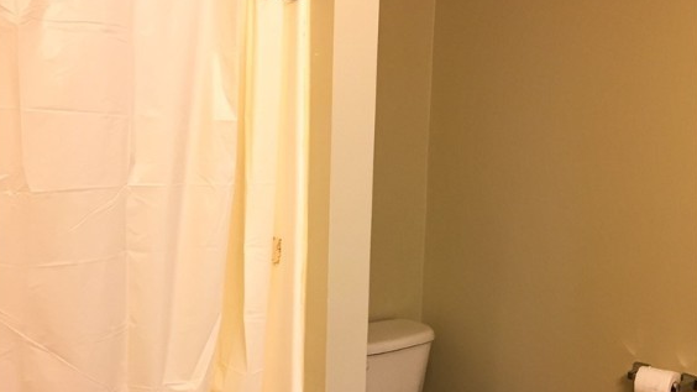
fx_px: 795
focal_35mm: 43
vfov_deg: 27.4
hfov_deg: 47.4
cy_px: 283
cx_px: 345
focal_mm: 4.15
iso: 64
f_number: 2.2
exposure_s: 1/30
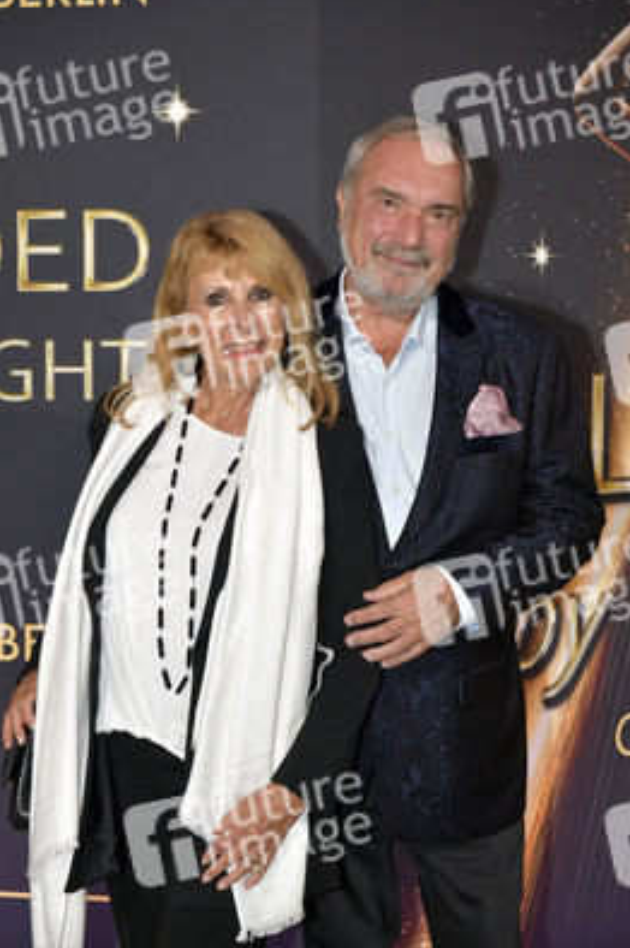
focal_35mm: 67
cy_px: 469
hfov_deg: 20.3
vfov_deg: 30.1
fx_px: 1762
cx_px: 317
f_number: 6.3
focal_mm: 66
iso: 1250
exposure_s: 1/250
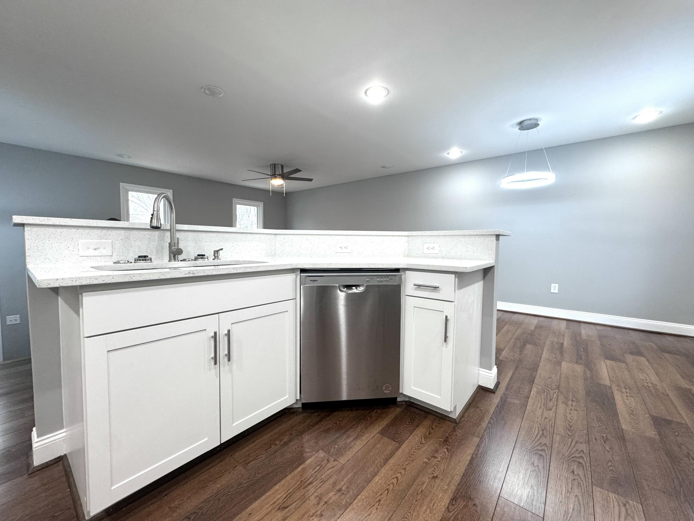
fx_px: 281
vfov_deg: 85.7
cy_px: 260
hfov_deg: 102.1
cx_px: 347
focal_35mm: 14
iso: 200
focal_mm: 2.22
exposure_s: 1/120
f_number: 2.2
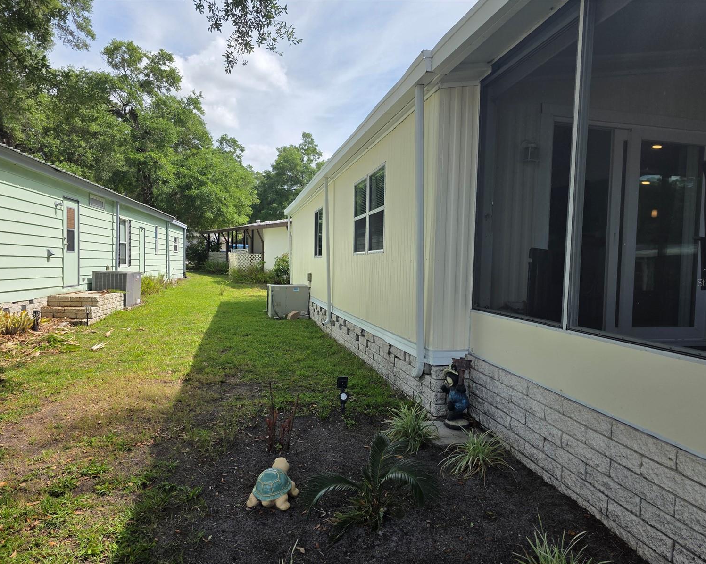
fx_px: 501
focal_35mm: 24
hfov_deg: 70.3
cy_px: 282
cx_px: 365
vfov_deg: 58.8
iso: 80
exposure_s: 1/4057
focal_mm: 6.3
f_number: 1.7
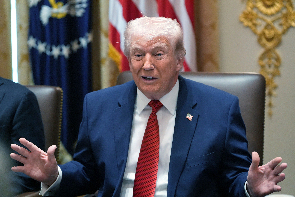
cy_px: 98
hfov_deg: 14.7
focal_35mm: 140
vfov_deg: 9.8
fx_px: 1147
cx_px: 148
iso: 5000
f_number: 3.5
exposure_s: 1/200
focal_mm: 140
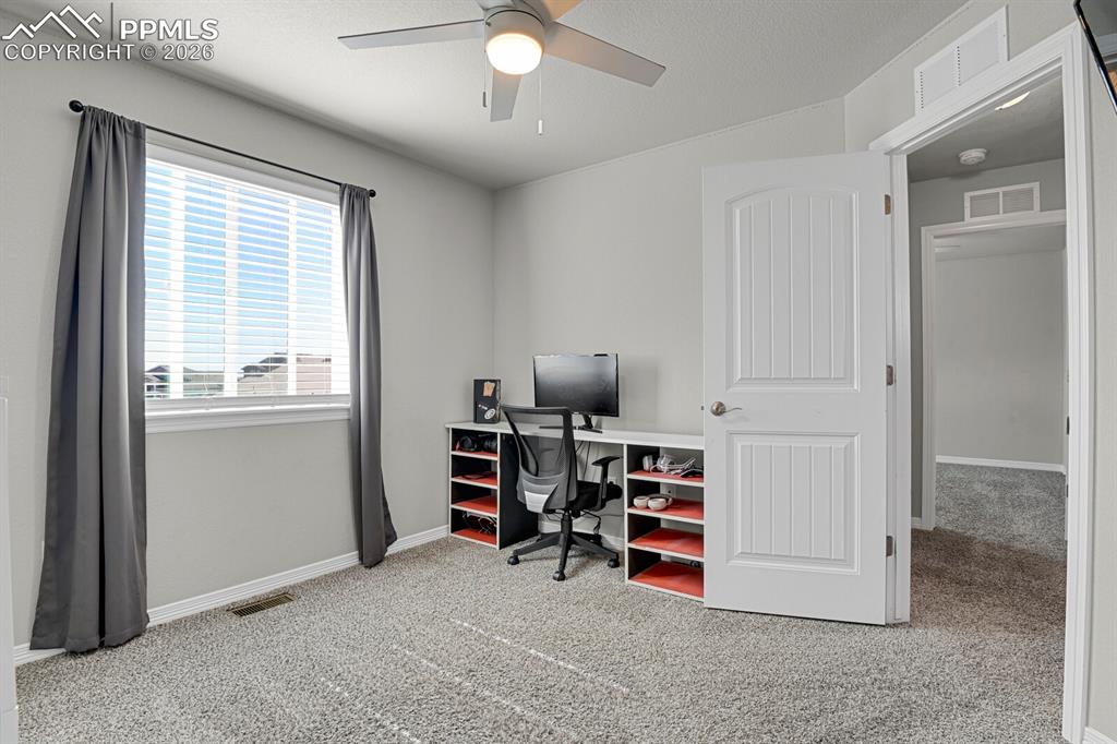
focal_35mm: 17
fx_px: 527
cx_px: 558
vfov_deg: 70.4
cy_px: 372
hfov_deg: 93.3
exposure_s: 1
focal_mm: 17
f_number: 8
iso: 250
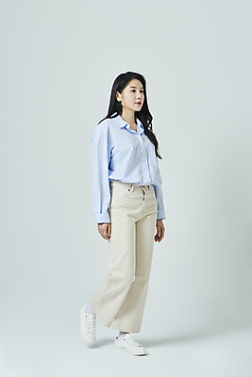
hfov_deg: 19.5
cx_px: 126
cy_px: 188
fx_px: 734
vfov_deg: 28.8
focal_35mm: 70
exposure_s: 1/125
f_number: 11
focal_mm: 70
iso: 100
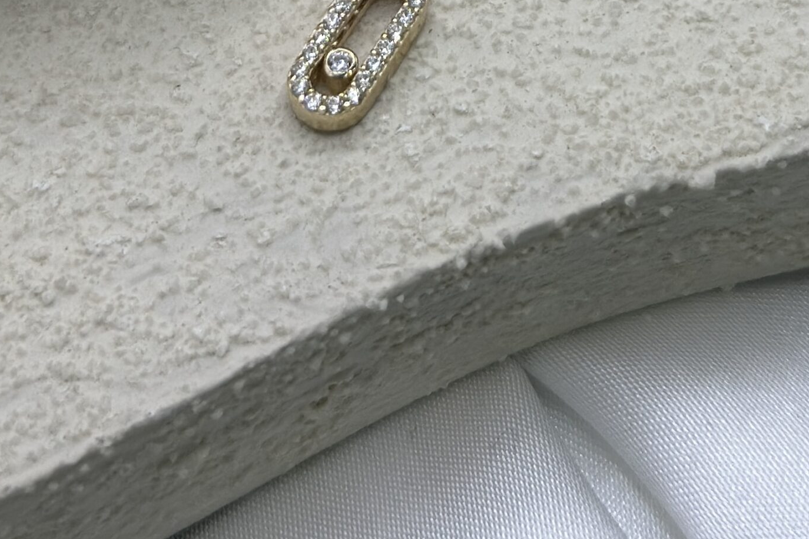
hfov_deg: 21.8
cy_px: -128
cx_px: 520
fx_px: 2090
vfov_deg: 14.2
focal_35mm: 93
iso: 80
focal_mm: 6.86
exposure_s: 1/1848
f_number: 1.78
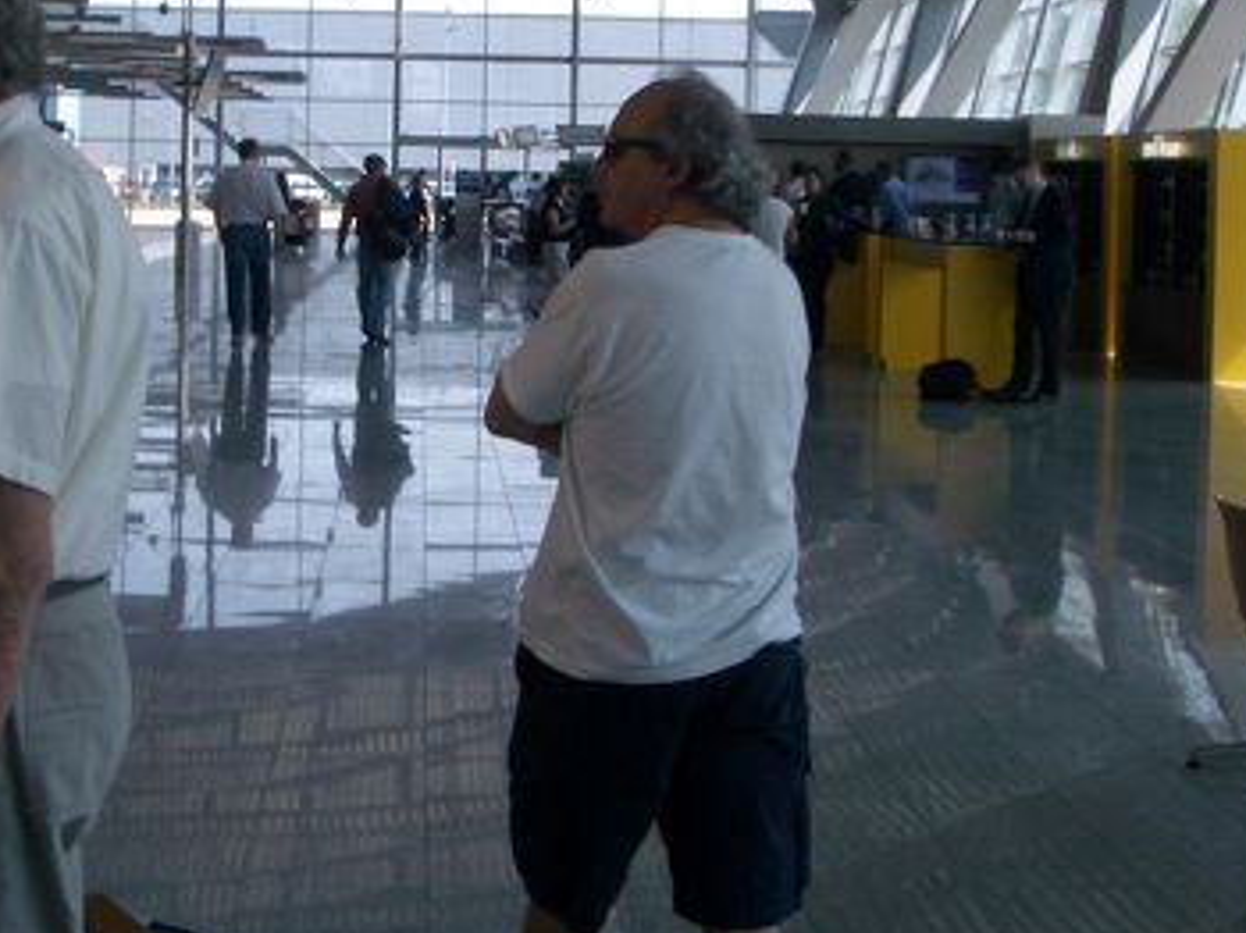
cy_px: 137
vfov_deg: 22.1
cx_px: 520
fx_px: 2338
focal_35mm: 65
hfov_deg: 29.8
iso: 50
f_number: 4.3
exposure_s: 1/160
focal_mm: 5.8
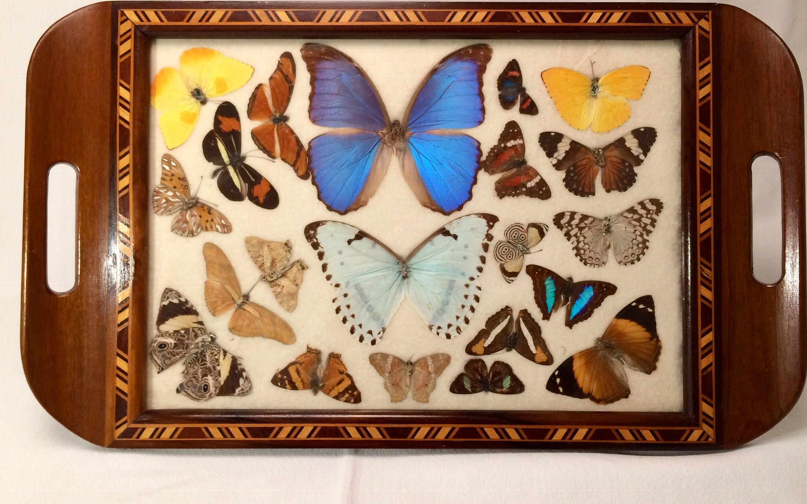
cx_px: 405
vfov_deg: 40.5
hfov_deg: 61.2
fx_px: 682
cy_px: 222
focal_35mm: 31
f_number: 2.2
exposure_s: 1/33
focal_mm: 4.15
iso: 64
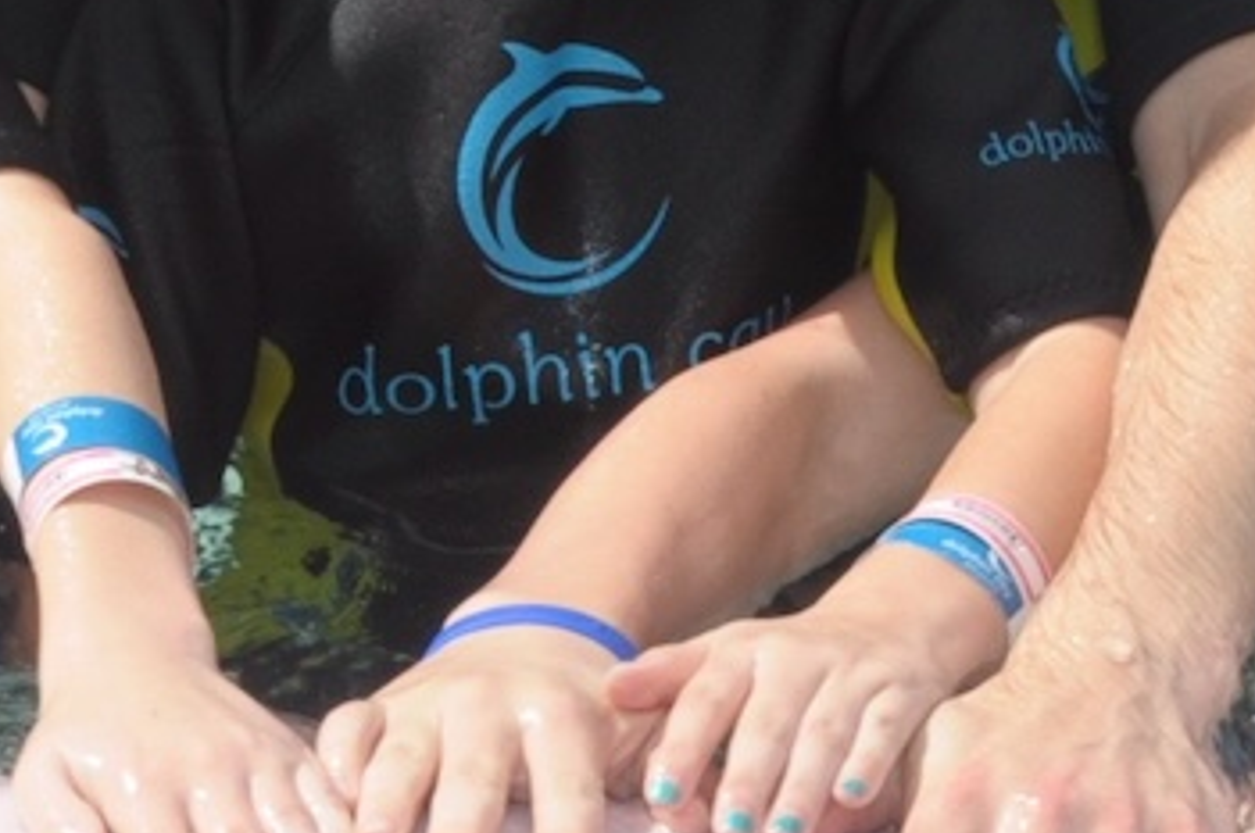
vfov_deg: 6.9
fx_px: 6858
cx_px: -72
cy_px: 109
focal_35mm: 197
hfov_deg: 10.3
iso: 200
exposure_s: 1/200
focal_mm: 24
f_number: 14
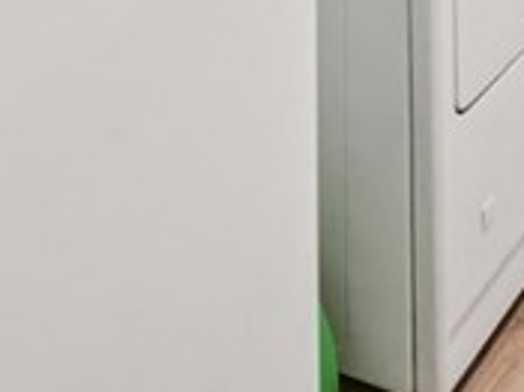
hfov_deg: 24.1
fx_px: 1104
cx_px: 641
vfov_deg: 14.1
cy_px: -545
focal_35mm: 73
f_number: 11
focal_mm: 13
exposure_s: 1/10
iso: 400
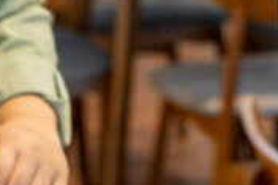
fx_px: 1574
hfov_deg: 10.0
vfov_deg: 6.3
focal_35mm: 204
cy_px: -328
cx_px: 254
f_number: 2.8
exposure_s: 1/160
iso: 500
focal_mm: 35
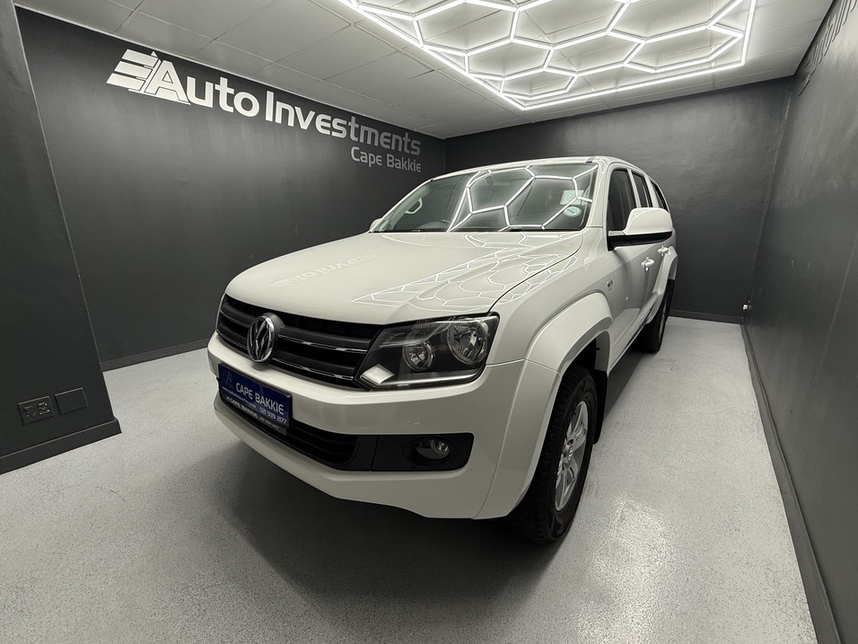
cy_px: 323
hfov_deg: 98.2
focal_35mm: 15
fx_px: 372
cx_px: 425
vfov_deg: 81.7
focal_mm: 2.22
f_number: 2.2
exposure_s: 1/100
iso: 100
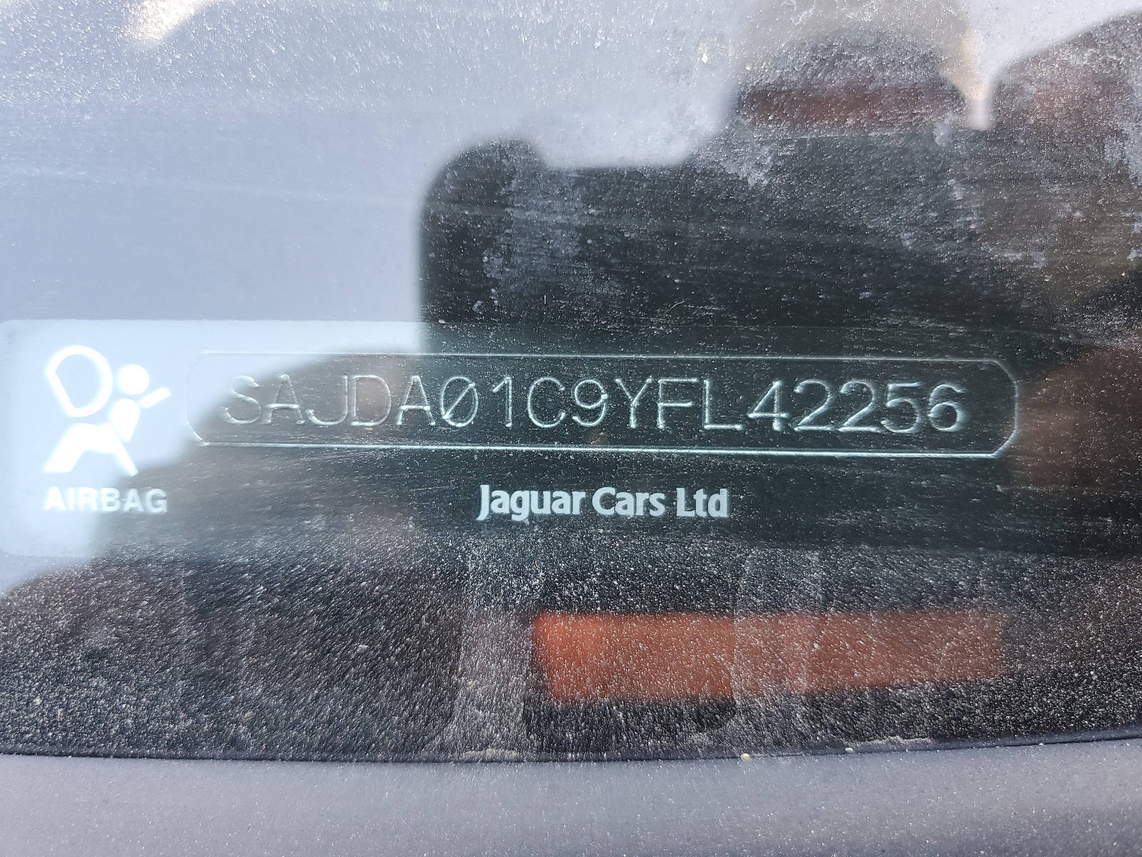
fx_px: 858
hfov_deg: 67.3
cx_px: 571
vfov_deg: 53.1
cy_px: 428
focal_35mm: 26
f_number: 1.5
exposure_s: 1/120
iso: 81
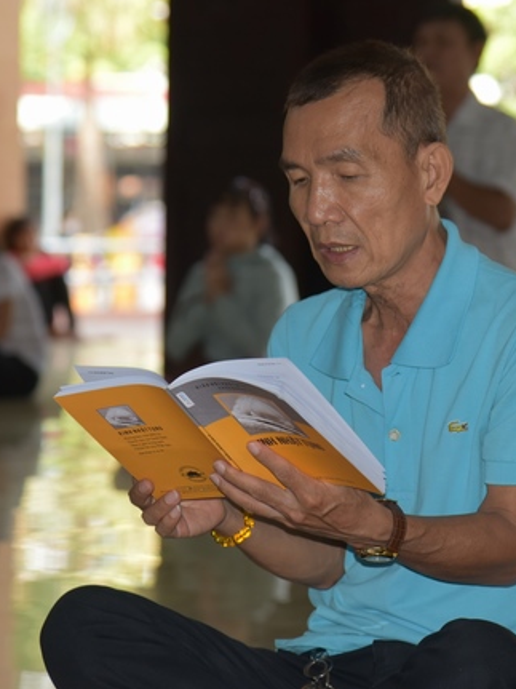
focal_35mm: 174
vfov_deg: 11.4
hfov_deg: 8.5
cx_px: 355
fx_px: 3460
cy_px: 344
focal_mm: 120
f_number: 4.5
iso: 640
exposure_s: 1/200
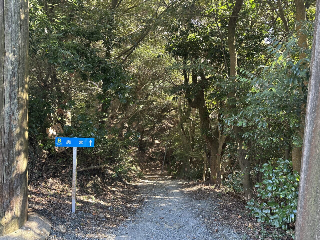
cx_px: 160
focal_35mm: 24
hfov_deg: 71.6
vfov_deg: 56.8
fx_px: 222
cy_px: 120
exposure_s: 1/121
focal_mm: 6.86
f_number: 1.78
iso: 200
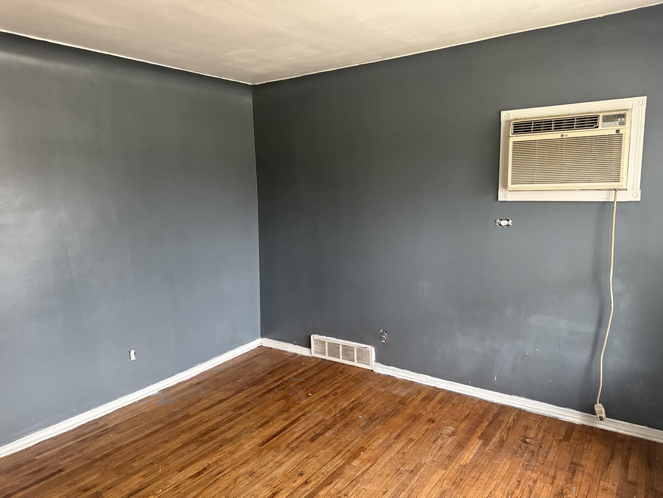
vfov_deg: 56.8
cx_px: 332
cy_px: 249
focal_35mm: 24
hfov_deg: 71.6
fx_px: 460
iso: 640
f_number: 1.78
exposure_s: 1/60
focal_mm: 6.76
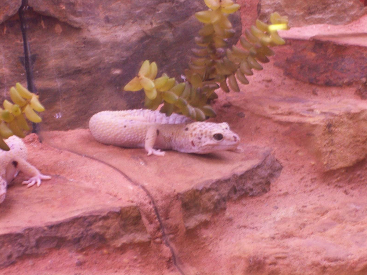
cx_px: 184
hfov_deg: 18.0
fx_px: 1156
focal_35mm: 109
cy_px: 136
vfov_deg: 13.6
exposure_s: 1/11.8
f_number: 4.8
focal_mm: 18
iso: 160
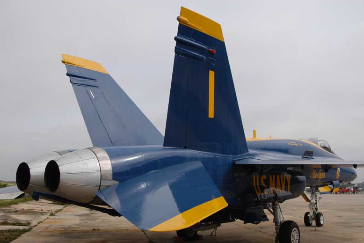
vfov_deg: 36.0
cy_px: 120
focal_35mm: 37
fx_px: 374
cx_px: 178
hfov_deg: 51.9
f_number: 10
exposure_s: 1/350
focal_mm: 24
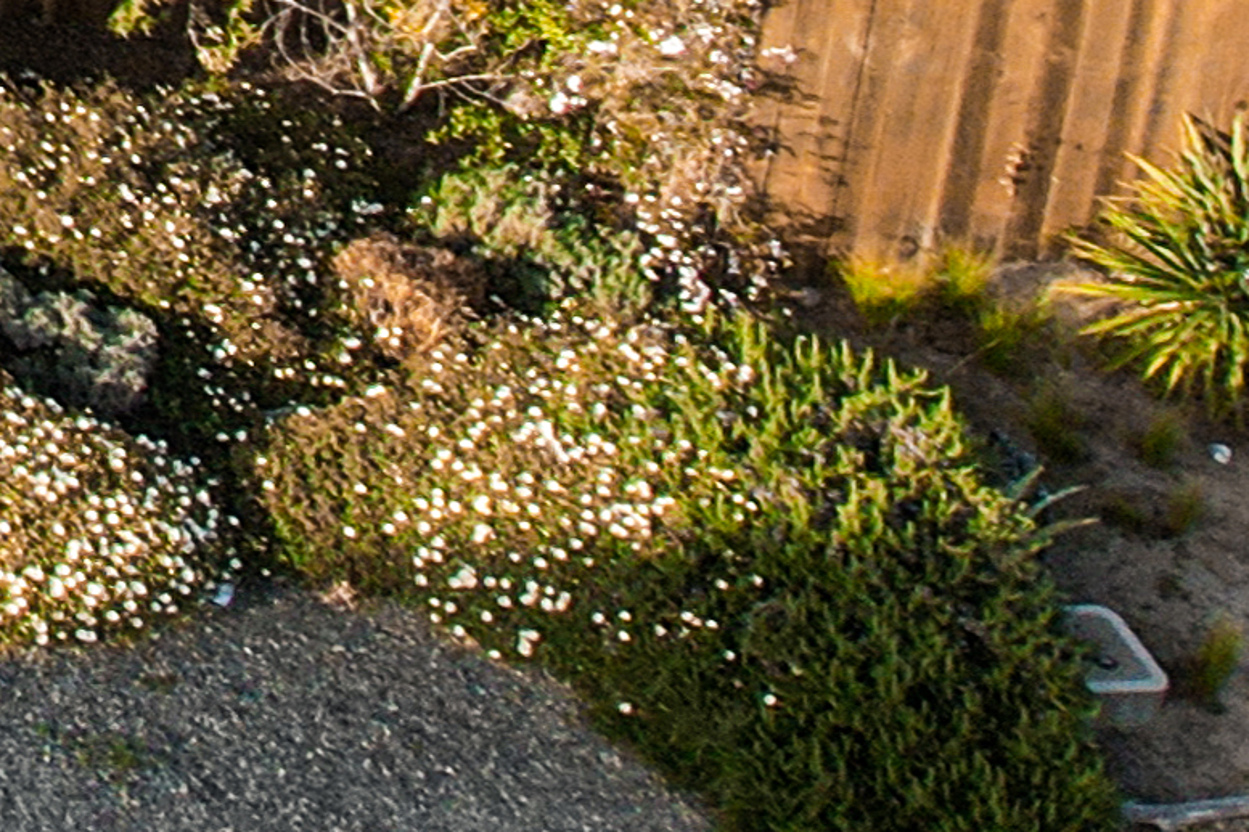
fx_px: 5273
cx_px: -1901
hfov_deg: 11.0
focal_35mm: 152
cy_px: -1616
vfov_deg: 7.9
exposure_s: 1/800
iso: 200
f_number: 2.8
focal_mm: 8.38
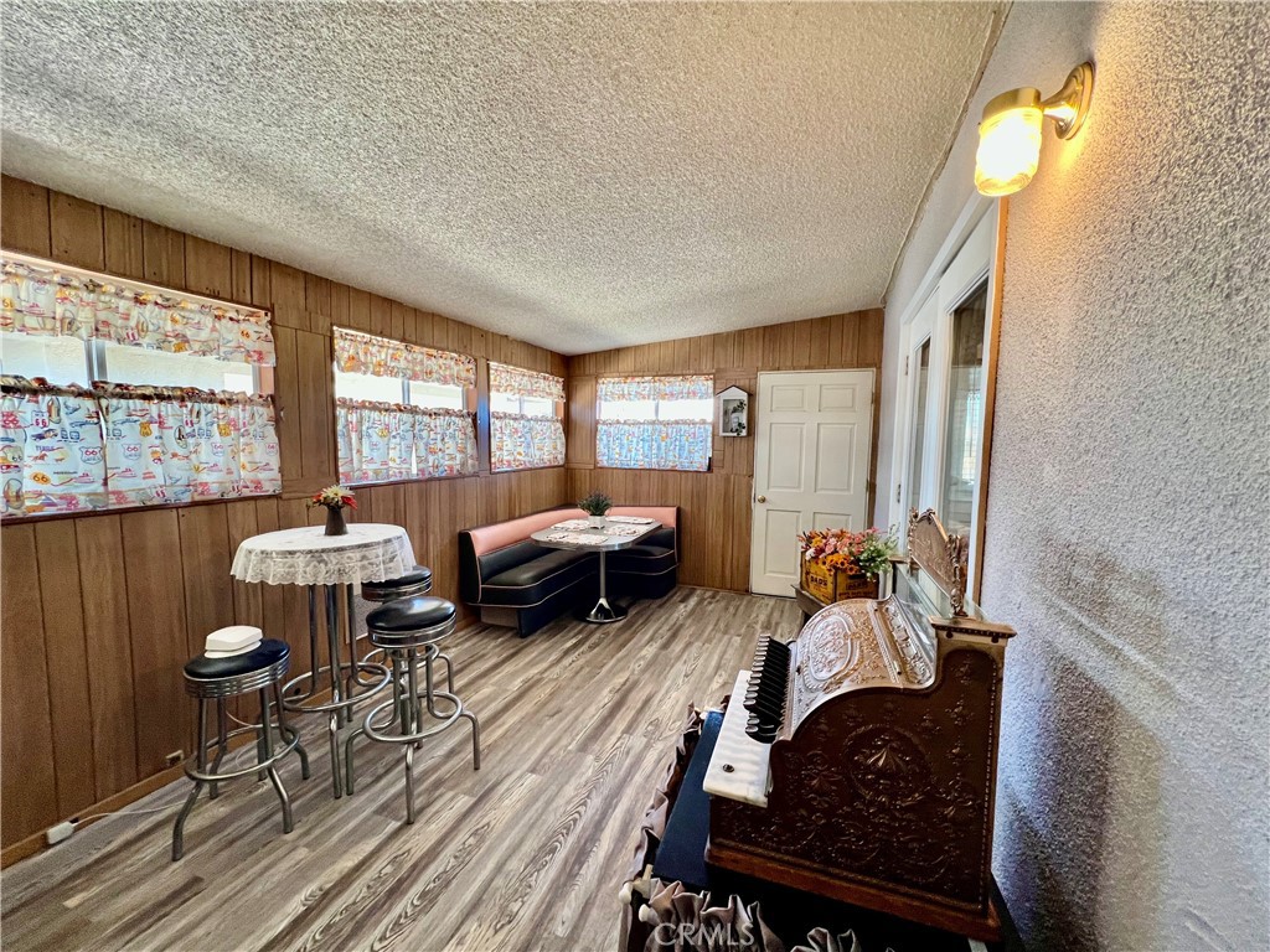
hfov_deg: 106.2
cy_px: 476
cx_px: 635
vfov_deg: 89.9
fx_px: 477
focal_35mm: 13
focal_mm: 1.57
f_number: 1.8
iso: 125
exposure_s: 1/60
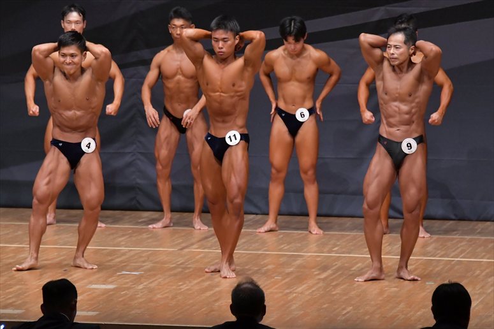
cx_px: 247
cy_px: 164
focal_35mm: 255
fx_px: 3498
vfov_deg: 5.4
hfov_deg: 8.1
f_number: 5.6
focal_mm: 170
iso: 6400
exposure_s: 1/400
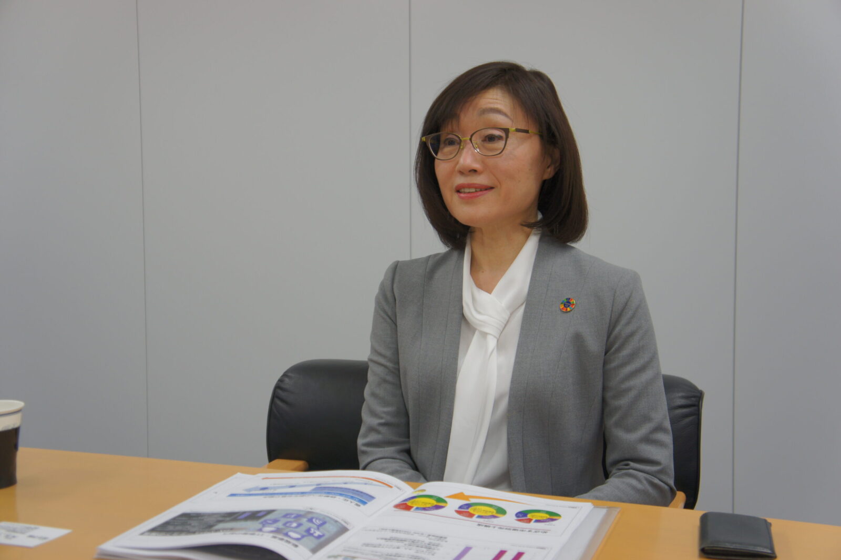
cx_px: 420
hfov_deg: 42.3
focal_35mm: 46
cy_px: 280
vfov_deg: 28.9
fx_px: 1086
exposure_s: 1/50
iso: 200
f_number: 4.5
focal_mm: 31
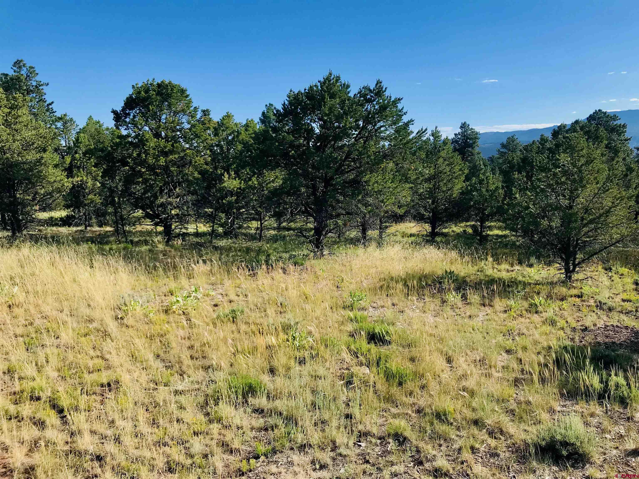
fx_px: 517
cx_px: 320
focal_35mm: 28
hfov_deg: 63.4
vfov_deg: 49.7
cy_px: 240
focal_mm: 3.99
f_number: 1.8
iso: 20
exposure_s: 1/1916
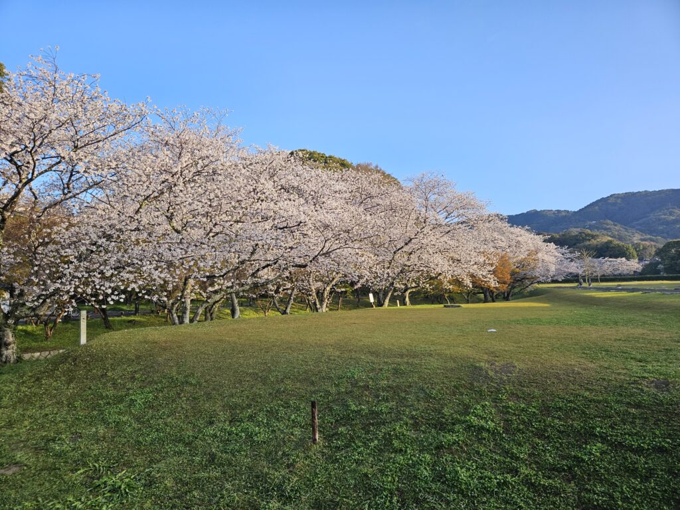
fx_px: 452
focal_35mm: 23
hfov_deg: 73.9
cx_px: 340
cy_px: 255
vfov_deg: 58.9
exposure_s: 1/1008
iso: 50
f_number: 1.8
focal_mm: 5.4
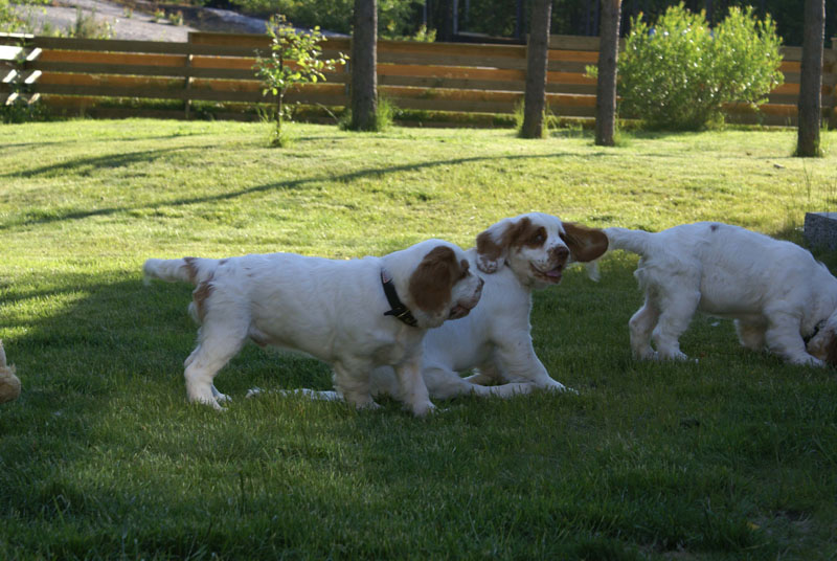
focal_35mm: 105
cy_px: 280
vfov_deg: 13.1
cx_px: 418
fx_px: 2445
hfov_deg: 19.4
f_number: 8
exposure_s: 1/125
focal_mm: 70
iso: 100
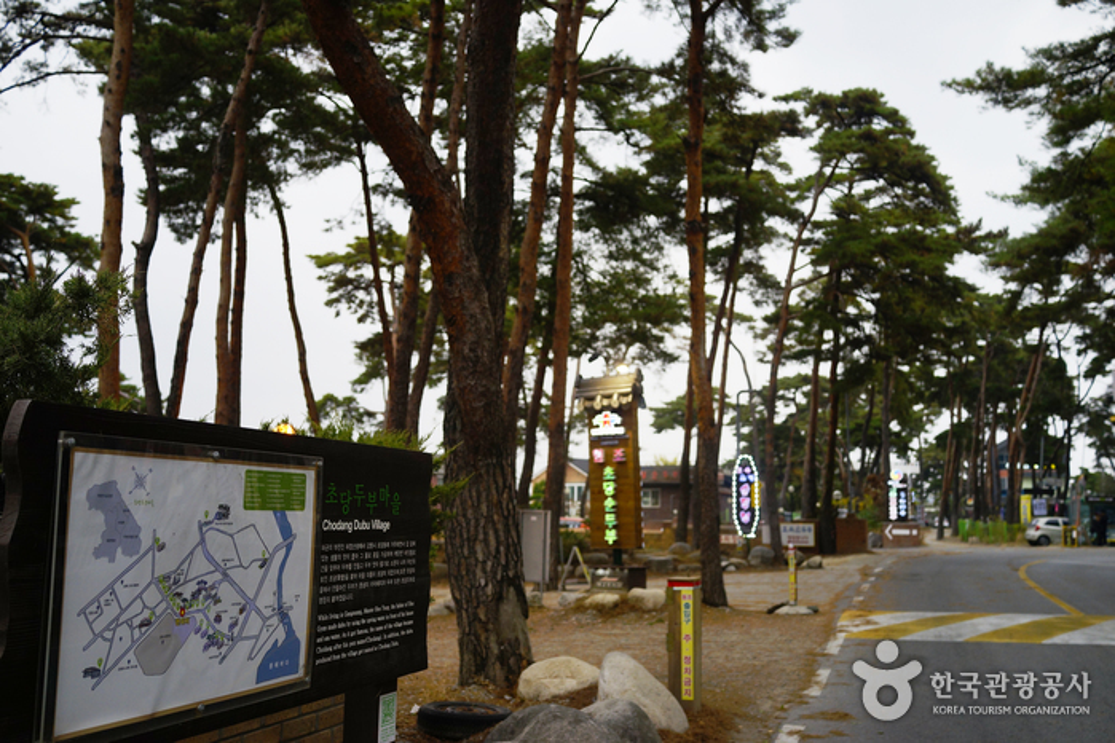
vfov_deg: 37.9
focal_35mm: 35
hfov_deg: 54.4
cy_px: 372
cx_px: 558
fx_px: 1084
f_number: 4
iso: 400
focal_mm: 35
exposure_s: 1/100
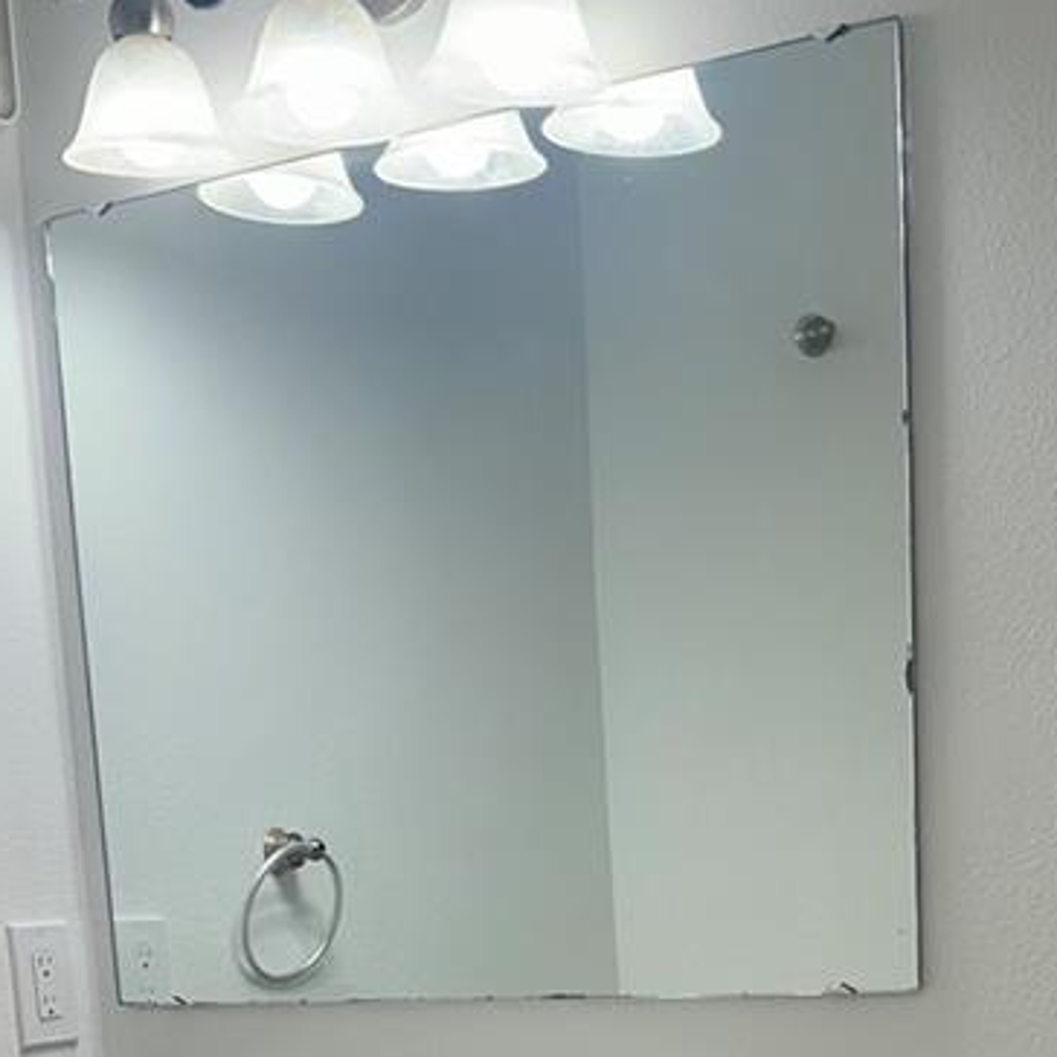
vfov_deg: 22.4
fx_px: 2418
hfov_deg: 24.6
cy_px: 1315
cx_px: 642
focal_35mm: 70
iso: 80
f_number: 1.78
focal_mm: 6.86
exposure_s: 1/120
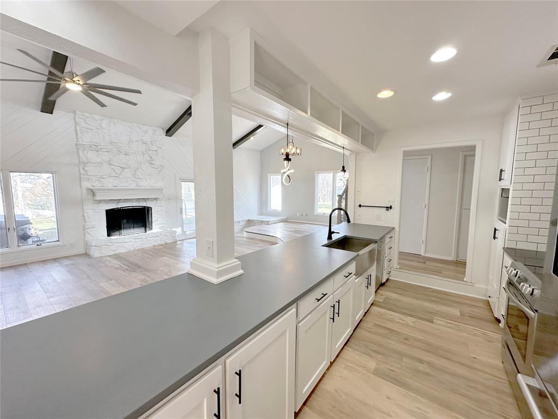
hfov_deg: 102.1
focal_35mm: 14
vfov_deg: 85.7
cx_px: 279
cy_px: 210
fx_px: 226
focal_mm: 2.22
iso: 100
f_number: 2.2
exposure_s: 1/120
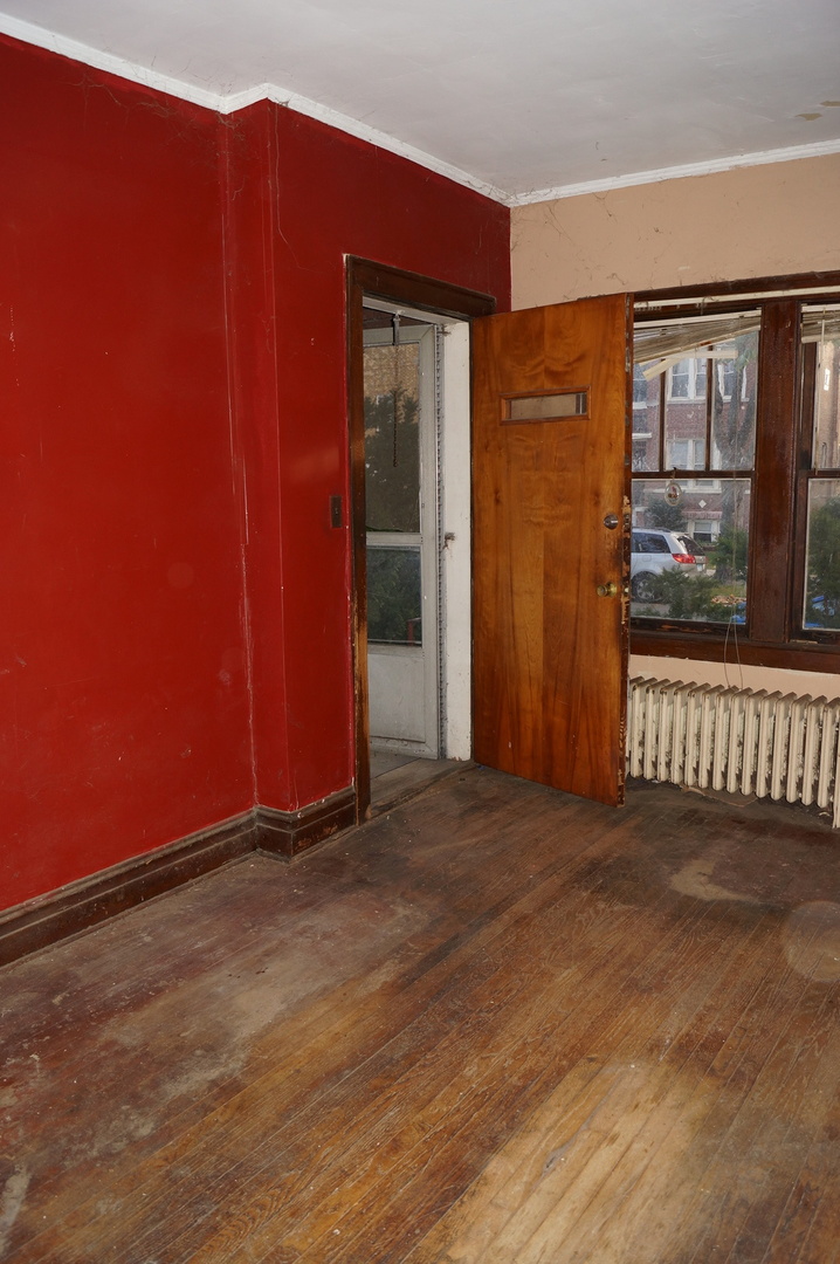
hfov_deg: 47.8
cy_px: 632
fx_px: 947
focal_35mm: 27
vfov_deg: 67.4
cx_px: 420
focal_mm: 18
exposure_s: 1/160
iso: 200
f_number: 4.5
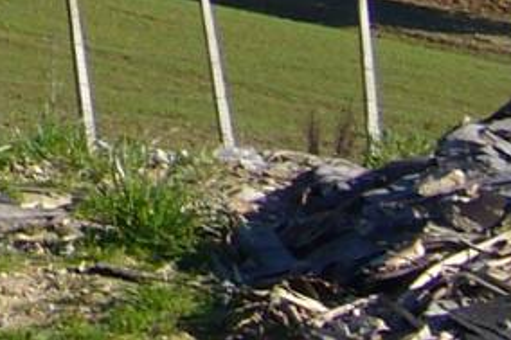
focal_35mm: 246
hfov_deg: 7.8
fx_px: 3490
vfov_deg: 5.4
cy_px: -407
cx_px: -653
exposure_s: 1/200
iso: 80
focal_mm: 5.8
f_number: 5.6
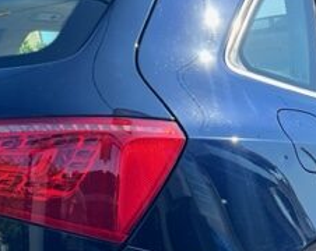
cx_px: 254
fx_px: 672
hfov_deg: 26.0
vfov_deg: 20.4
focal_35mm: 72
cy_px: 264
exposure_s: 1/1597
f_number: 1.5
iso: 50
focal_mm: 5.7
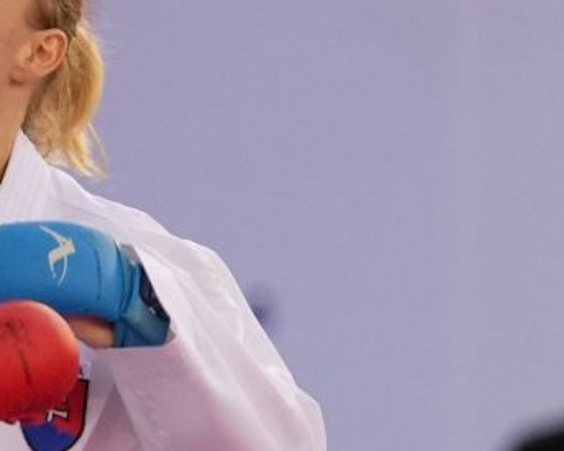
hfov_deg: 1.3
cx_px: -239
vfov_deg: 1.0
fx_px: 24597
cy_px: 699
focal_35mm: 1474
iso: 2000
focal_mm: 200
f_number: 2.8
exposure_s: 1/1000
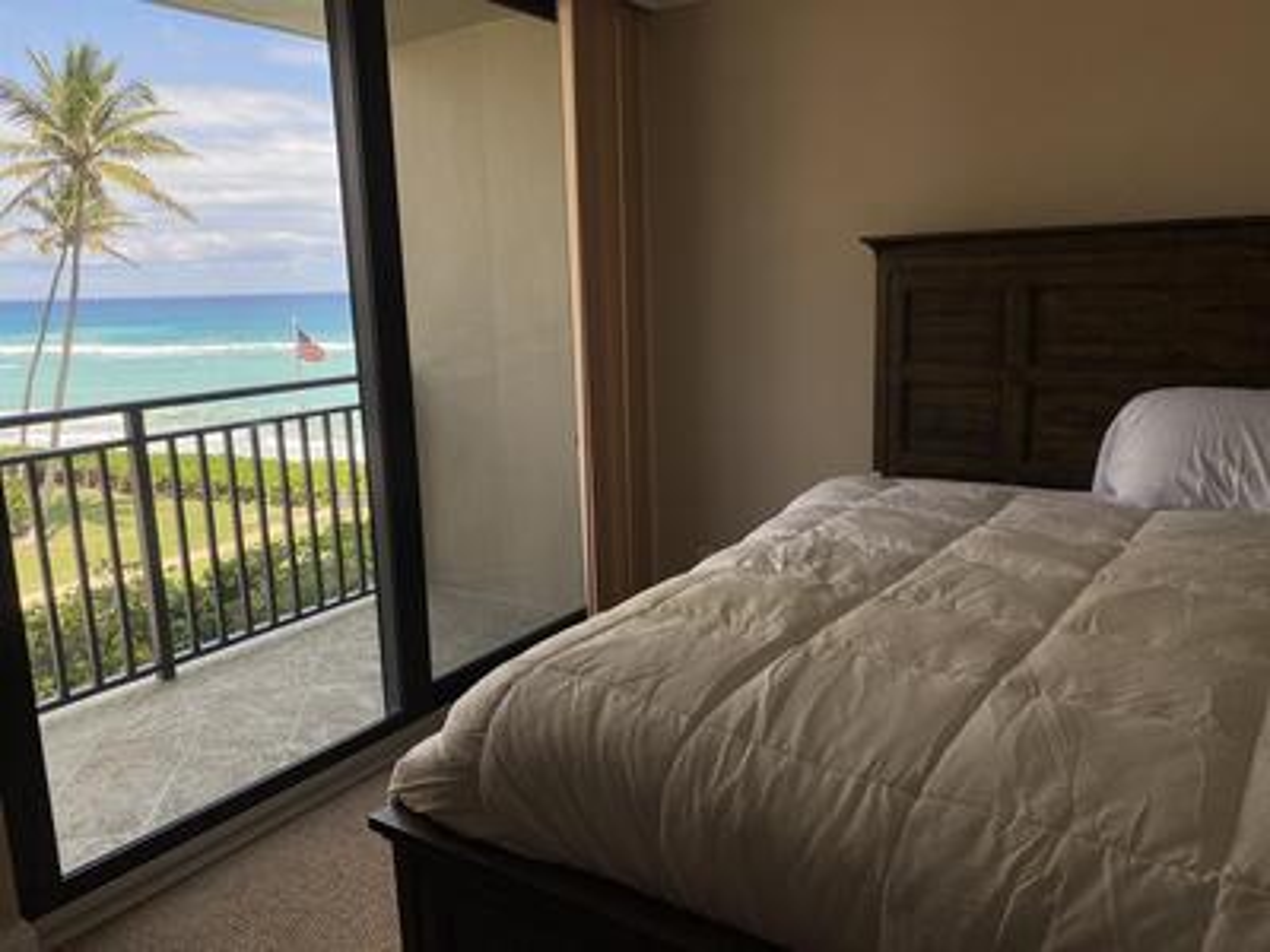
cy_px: 476
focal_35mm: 26
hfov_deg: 67.3
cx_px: 635
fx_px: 954
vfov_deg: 53.1
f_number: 1.8
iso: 32
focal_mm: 4.25
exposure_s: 1/560
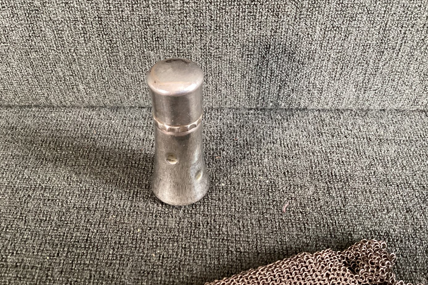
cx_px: 204
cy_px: 128
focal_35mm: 35
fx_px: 416
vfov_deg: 37.8
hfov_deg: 54.4
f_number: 2.4
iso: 320
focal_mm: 3.3
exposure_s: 1/30
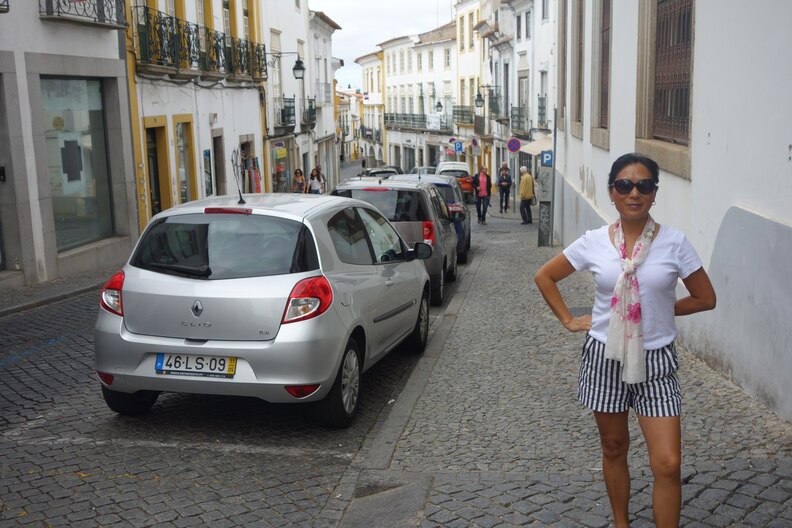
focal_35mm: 40
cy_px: 264
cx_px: 396
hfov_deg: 48.5
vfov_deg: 33.4
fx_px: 880
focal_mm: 14.75
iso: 125
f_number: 4
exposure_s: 1/500
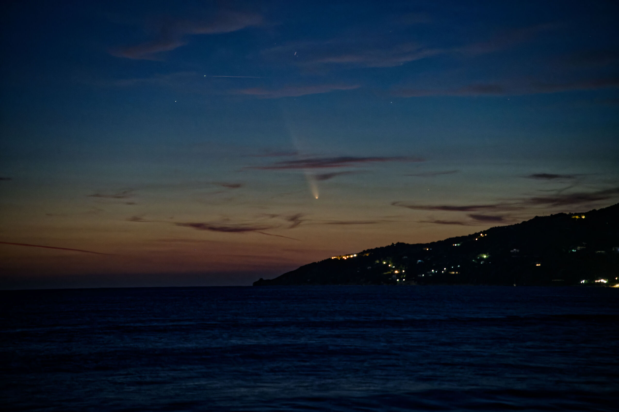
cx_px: 310
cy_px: 206
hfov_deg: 17.1
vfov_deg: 11.4
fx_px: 2062
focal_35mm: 120
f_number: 4
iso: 2500
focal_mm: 120
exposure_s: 1
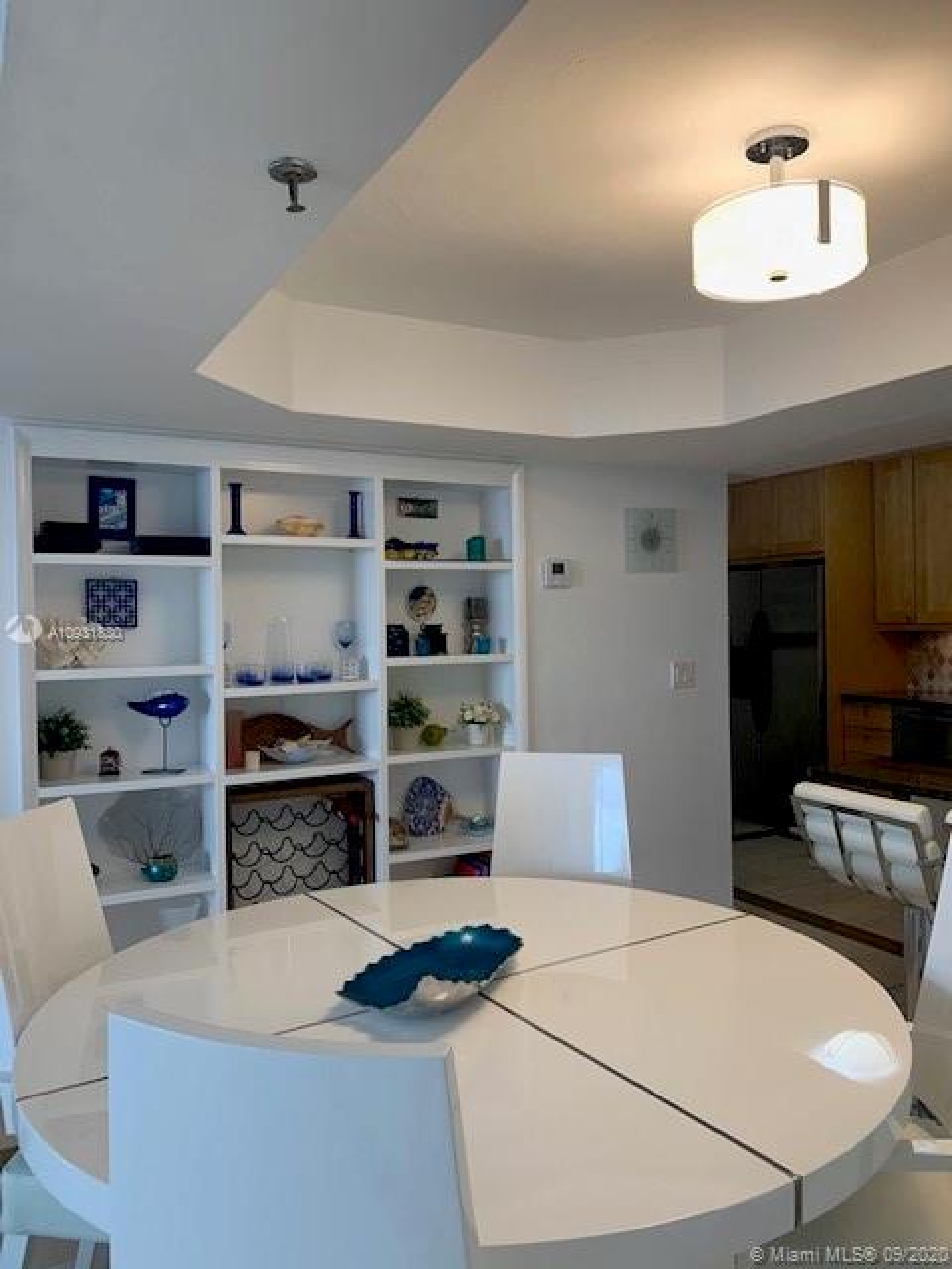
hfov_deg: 53.1
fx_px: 953
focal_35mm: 26
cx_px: 476
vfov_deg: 67.3
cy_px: 634
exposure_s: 1/60
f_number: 1.8
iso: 64
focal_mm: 4.25
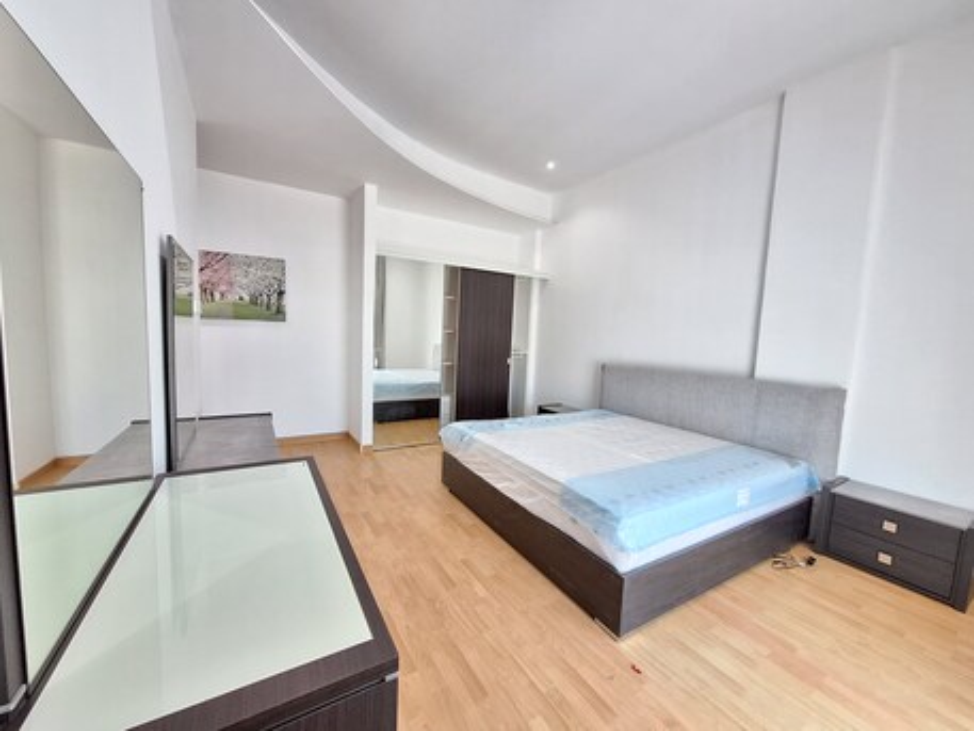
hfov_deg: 106.2
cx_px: 487
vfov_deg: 89.9
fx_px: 366
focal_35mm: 13
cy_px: 366
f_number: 2.2
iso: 200
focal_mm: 1.74
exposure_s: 1/50
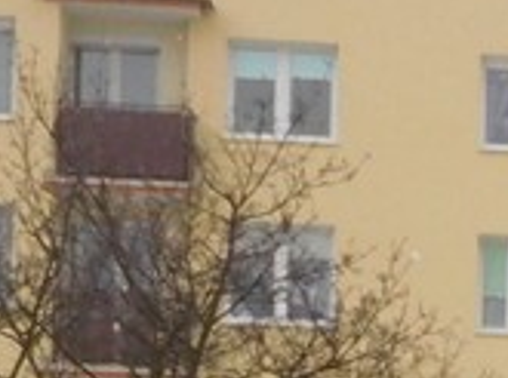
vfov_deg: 5.9
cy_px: 782
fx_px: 3602
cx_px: 1318
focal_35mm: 246
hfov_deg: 7.4
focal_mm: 8
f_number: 4
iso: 400
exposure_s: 1/200
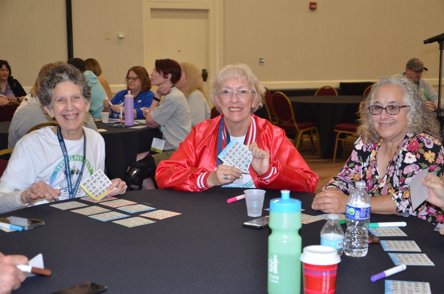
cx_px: 222
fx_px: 646
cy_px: 147
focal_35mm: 52
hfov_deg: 37.9
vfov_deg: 25.6
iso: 800
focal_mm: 35
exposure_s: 1/60
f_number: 4.5
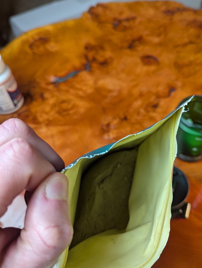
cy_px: 127
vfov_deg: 61.5
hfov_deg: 48.0
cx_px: 122
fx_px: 225
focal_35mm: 29
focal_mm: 6.81
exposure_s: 1/190
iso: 449
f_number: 1.85
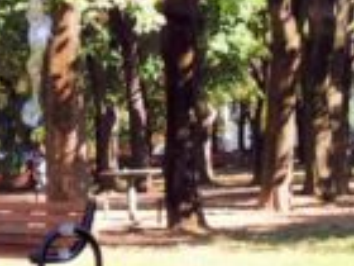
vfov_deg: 8.7
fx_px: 1739
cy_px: 256
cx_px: -157
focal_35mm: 170
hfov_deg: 11.2
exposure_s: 1/482
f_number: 1.6
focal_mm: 5.56
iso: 50
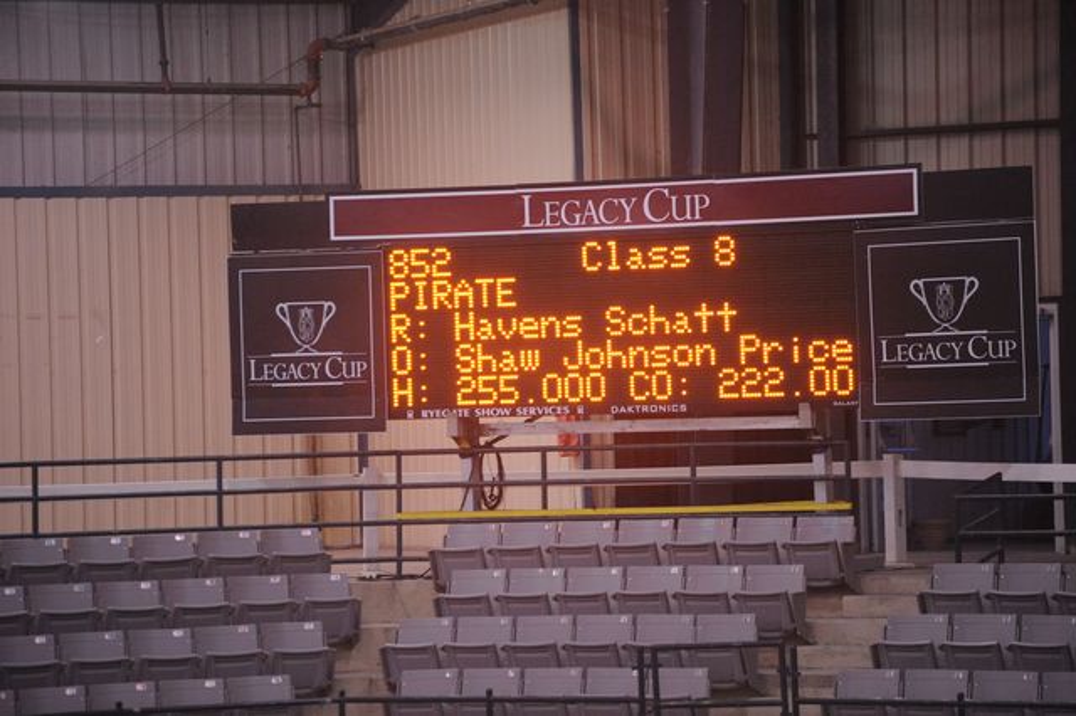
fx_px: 5974
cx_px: 538
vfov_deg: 6.9
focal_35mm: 200
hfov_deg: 10.3
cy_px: 358
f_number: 2.8
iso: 5000
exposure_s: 1/400
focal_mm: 200
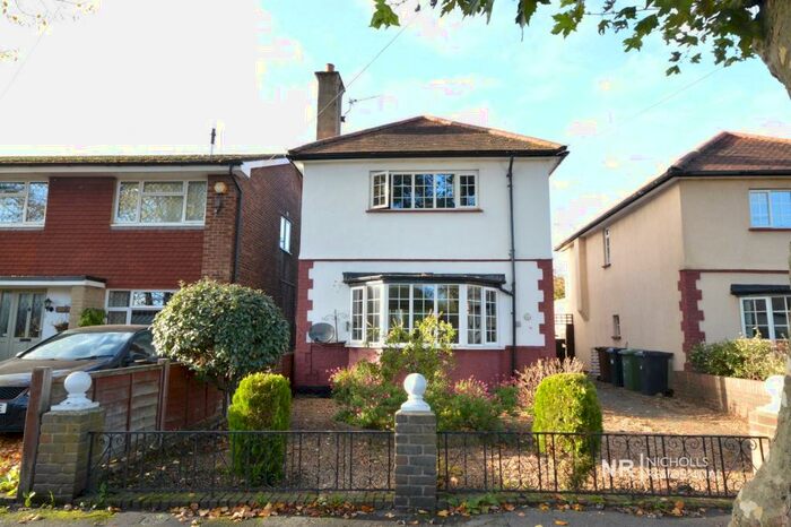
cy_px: 264
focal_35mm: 21
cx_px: 396
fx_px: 461
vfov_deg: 59.4
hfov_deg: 81.2
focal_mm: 14
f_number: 13
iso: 800
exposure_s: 1/100
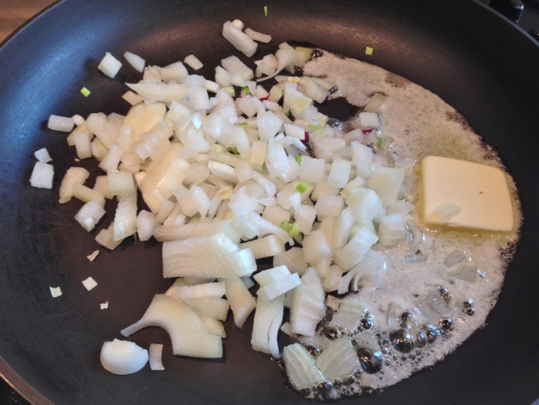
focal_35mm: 33
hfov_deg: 55.4
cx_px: 270
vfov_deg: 42.9
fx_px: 514
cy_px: 202
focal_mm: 4.12
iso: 64
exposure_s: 1/40
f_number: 2.4
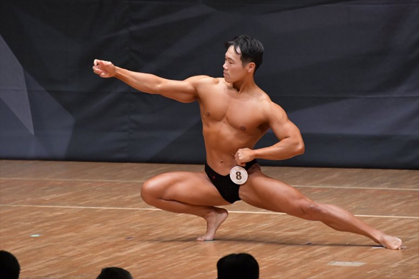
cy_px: 140
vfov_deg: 3.1
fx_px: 5235
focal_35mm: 450
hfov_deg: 4.6
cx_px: 210
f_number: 5.6
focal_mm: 300
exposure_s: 1/400
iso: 6400
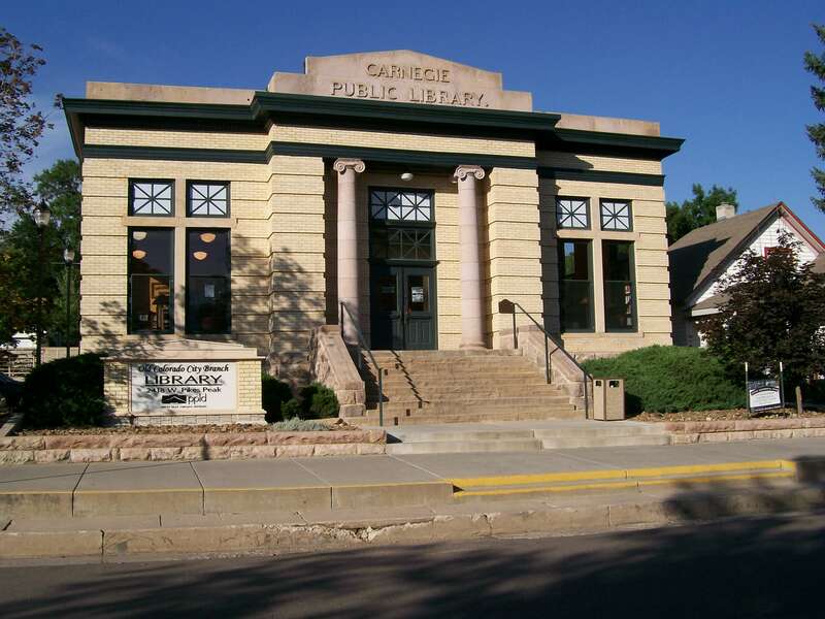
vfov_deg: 39.7
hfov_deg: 51.4
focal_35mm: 36
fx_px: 858
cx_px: 412
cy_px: 310
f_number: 4.8
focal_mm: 6
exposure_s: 1/752
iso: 80
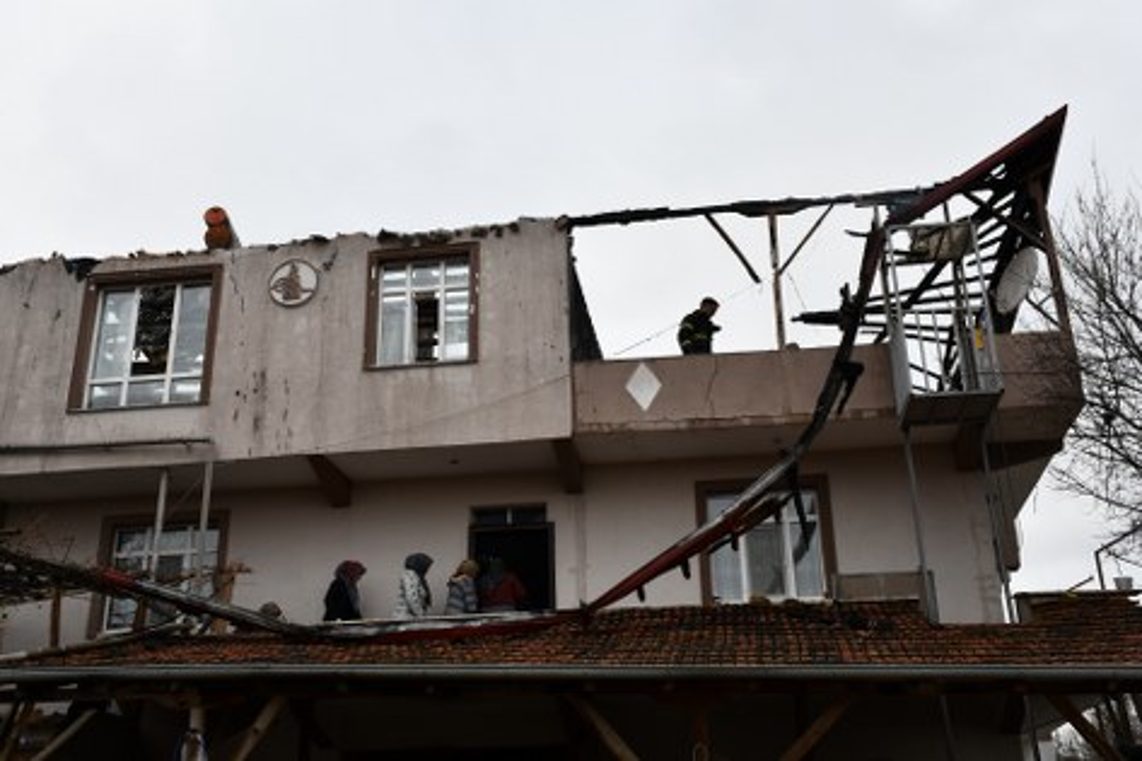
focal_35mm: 39
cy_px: 380
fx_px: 1237
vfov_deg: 34.2
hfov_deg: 49.6
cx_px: 571
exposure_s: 1/400
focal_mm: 26
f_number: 10
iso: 250
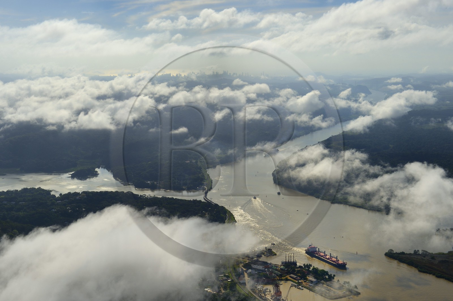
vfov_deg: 28.0
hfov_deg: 41.1
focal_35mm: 48
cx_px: 226
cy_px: 150
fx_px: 603
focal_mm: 48
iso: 200
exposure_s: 1/640
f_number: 16
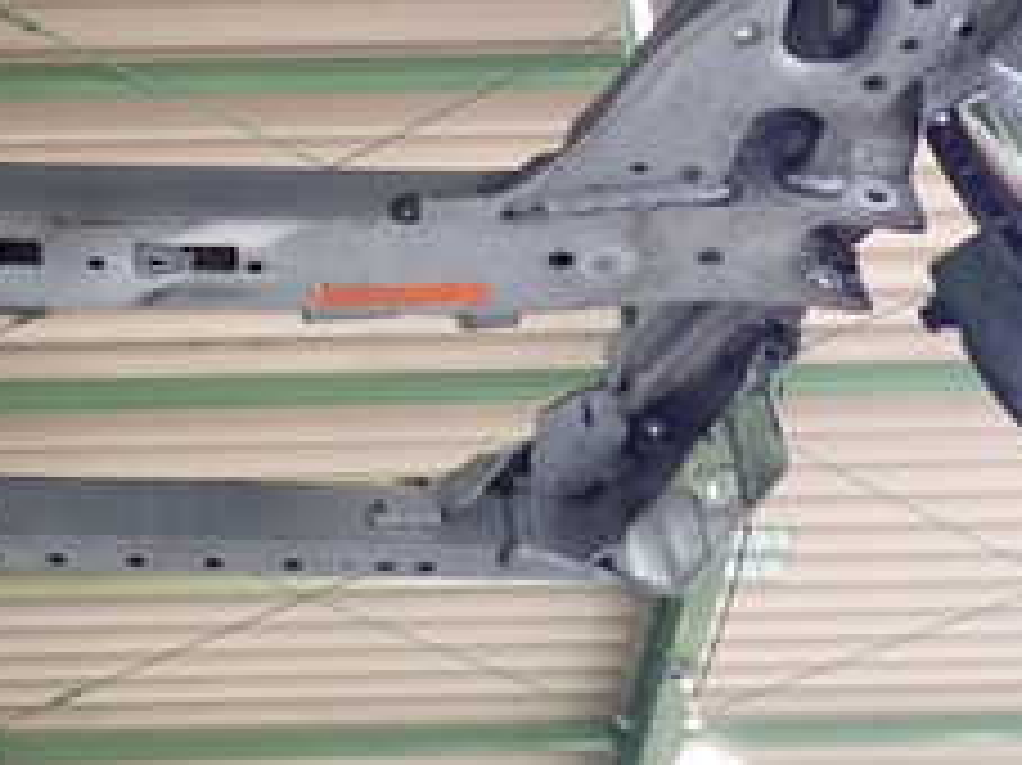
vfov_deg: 21.0
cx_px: 171
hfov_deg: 28.6
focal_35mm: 66
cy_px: -108
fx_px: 1948
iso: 200
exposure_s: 1/50
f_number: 2
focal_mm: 4.5
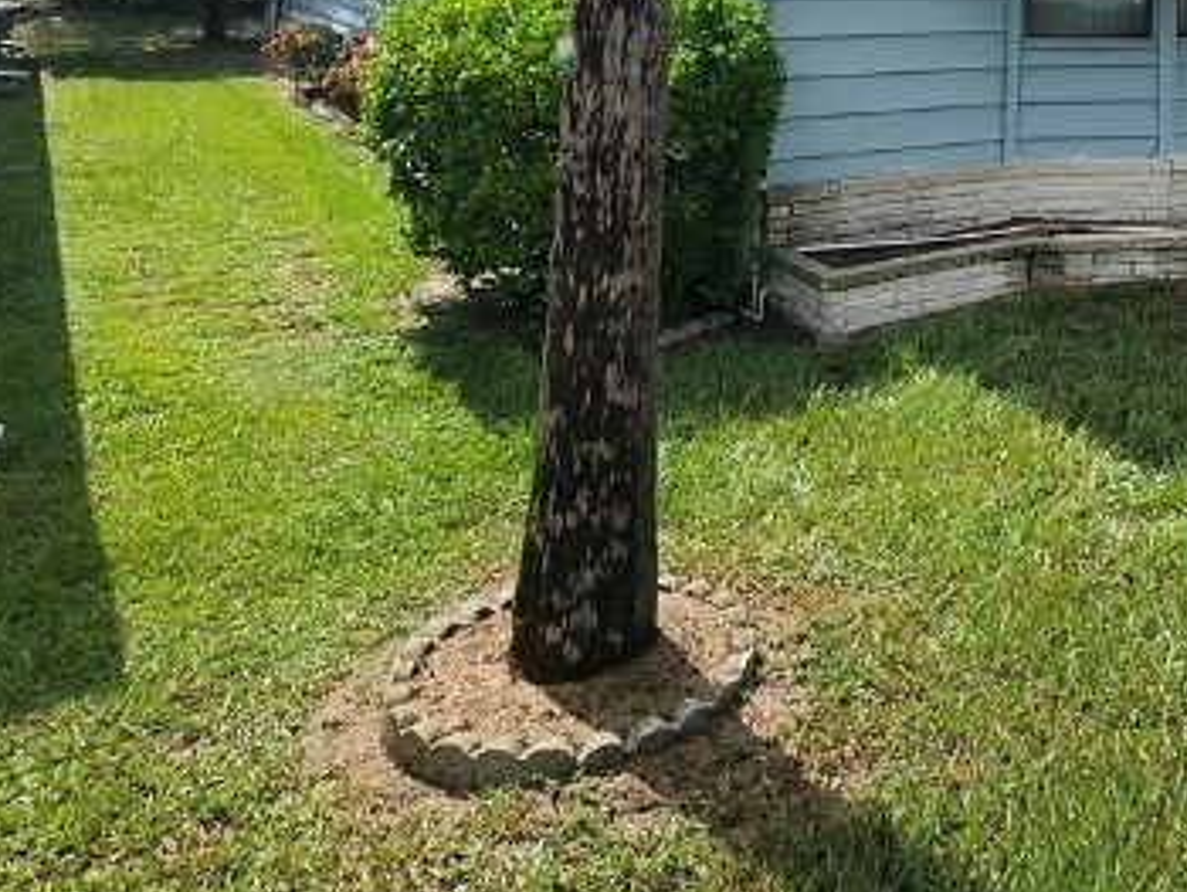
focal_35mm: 38
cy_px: -187
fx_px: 1304
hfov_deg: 43.6
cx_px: 1119
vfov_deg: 31.5
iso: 50
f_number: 2.2
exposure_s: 1/4054
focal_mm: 2.2
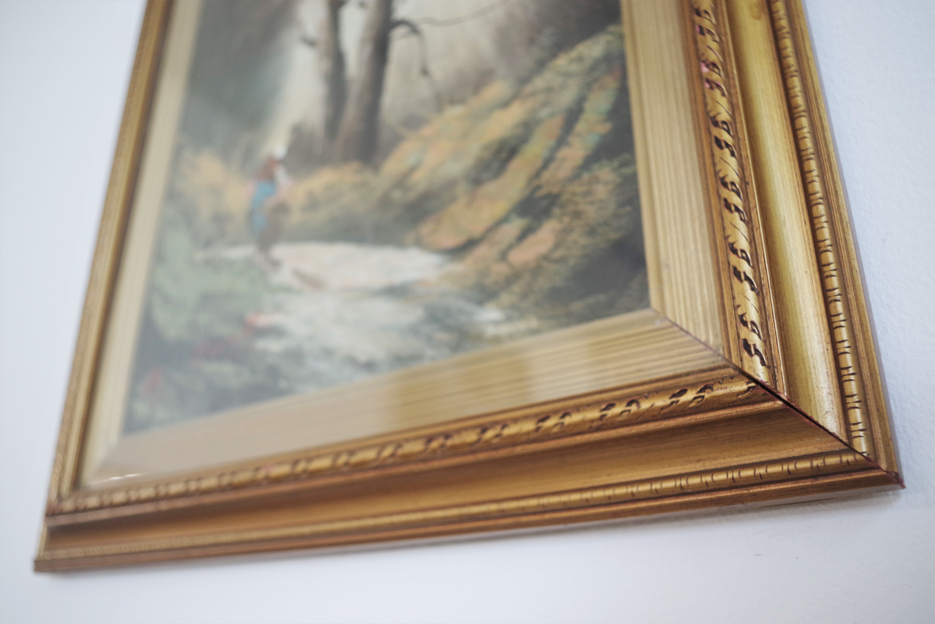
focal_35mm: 31
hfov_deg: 60.3
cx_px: 468
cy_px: 312
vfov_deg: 42.3
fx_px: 805
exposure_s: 1/60
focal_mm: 21.25
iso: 800
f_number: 4
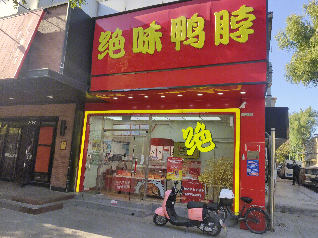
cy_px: 119
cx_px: 159
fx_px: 239
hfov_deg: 67.3
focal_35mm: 26
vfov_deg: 53.1
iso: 112
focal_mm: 4.75
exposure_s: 1/795
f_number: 1.75
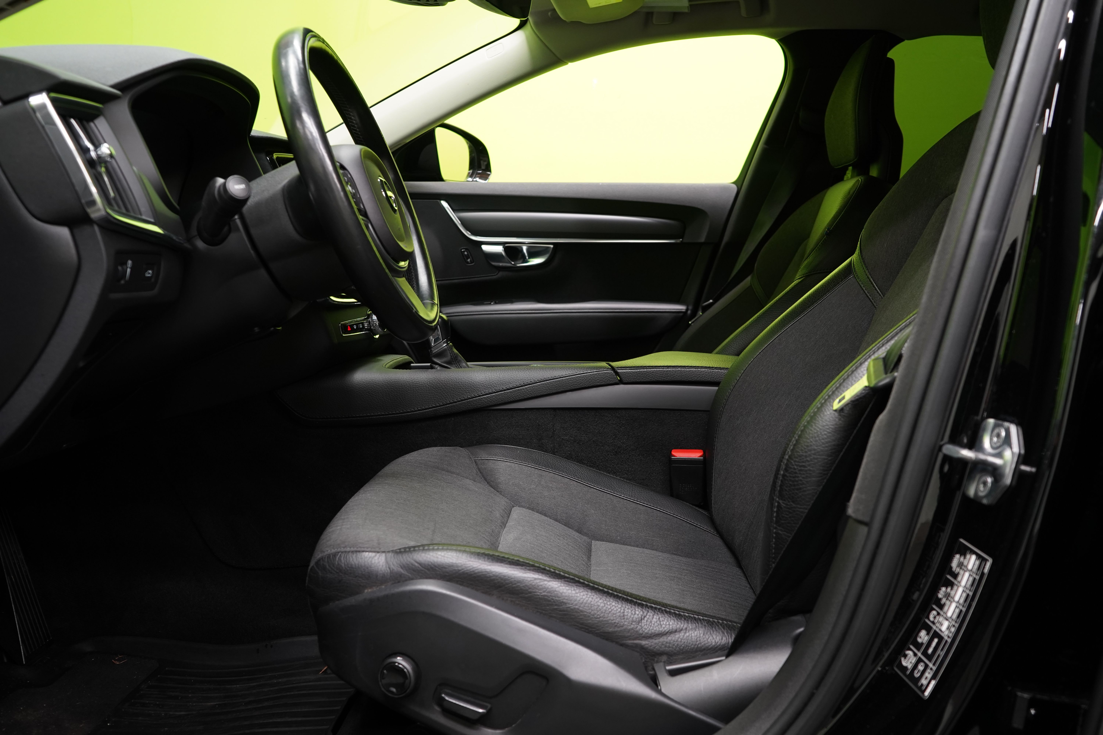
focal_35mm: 31
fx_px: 950
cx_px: 552
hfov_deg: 60.3
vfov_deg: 42.3
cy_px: 368
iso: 1250
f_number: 5.6
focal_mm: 31
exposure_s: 1/20
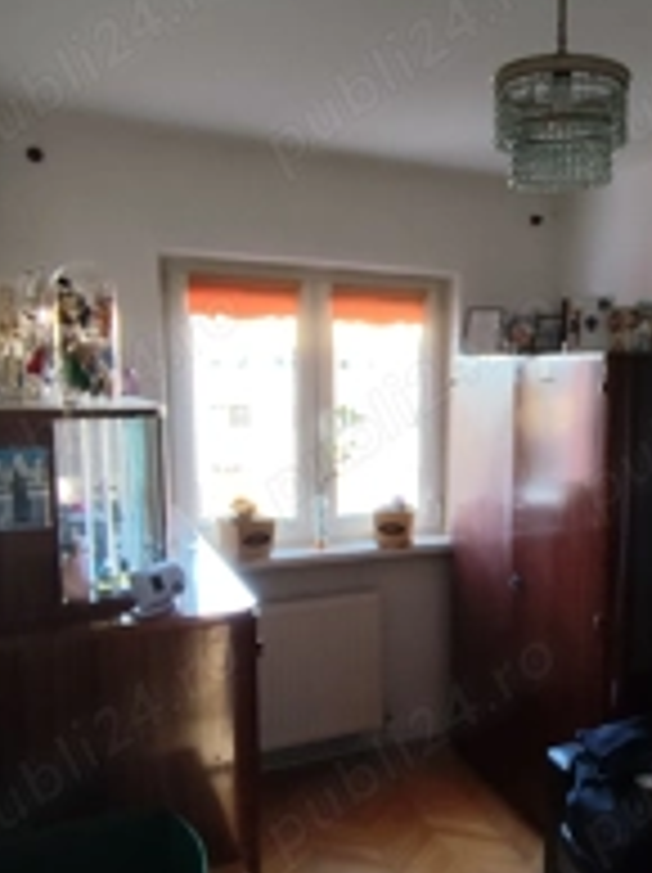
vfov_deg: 55.3
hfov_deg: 40.2
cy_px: 475
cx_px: 567
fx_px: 831
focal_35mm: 33
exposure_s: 1/33.3
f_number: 2.2
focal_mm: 1.65
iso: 160
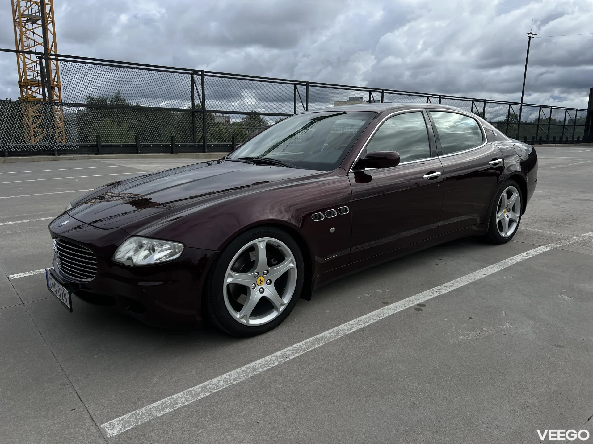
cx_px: 296
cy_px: 222
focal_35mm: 26
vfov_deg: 53.1
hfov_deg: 67.3
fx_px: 445
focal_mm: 5.7
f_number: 1.5
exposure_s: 1/4274
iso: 50
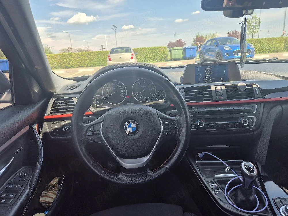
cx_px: 144
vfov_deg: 58.9
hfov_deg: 73.9
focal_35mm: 23
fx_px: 191
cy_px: 108
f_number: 1.8
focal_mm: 5.4
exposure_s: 1/556
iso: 25
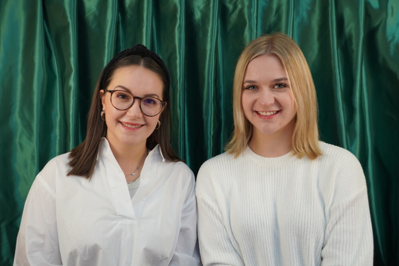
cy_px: 133
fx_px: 449
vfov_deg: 33.0
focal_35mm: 40
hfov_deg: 47.9
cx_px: 200
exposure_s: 1/160
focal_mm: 27
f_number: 4.5
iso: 640
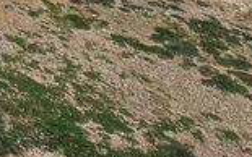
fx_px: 488
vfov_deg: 11.5
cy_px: -304
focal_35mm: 71
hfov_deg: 17.1
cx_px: -296
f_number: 2.2
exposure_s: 1/508
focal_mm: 2.2
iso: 50
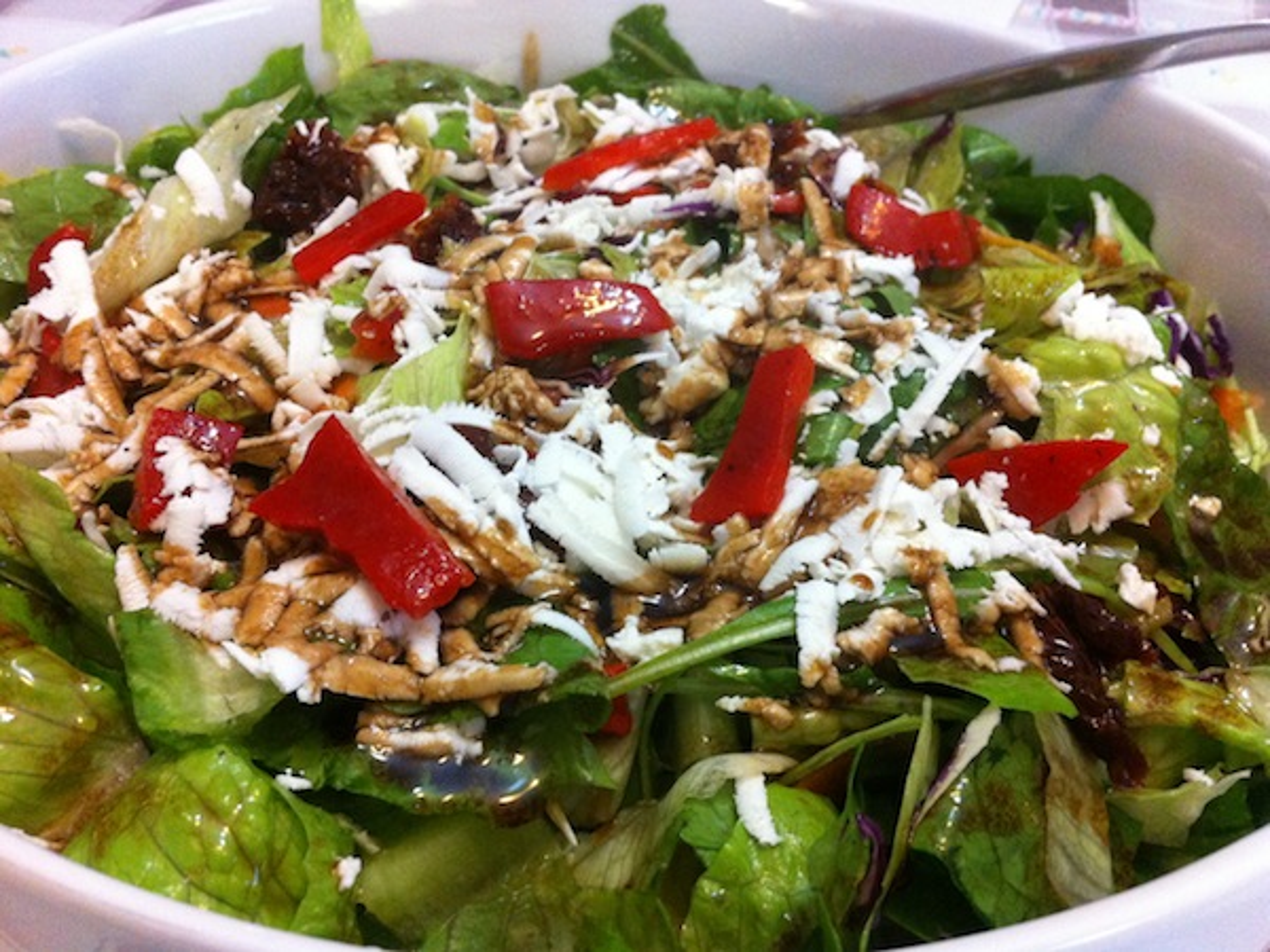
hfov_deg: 52.6
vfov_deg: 40.7
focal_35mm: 35
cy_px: 476
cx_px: 635
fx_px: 1284
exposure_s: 1/15
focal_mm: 3.85
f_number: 2.8
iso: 400
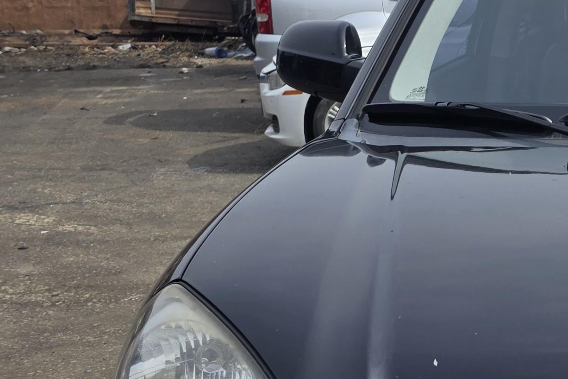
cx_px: 783
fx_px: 1231
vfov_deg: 17.3
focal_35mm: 78
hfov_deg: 22.6
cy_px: 326
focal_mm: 6.3
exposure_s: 1/5296
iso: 80
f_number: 1.7
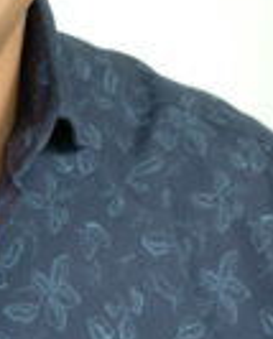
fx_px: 1872
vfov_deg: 10.3
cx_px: -89
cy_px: 31
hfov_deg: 8.2
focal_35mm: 186
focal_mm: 29.2
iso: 800
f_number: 3.6
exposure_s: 1/60
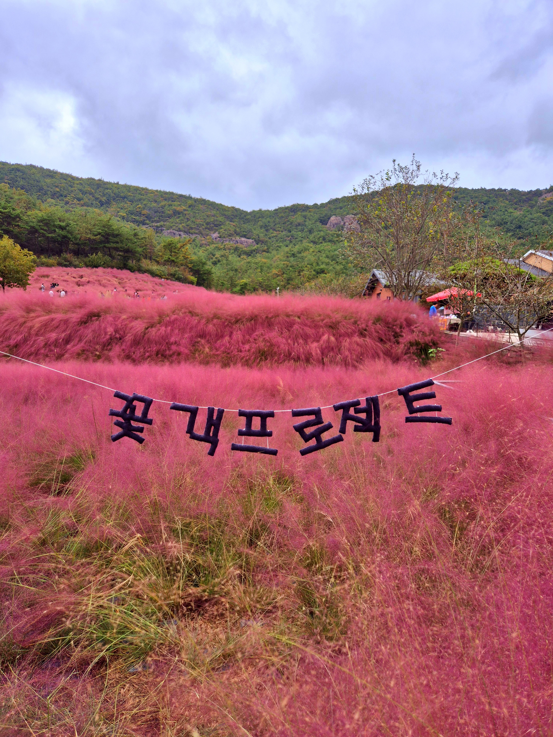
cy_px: 368
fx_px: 490
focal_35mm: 23
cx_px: 276
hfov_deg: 58.9
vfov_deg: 73.9
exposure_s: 1/833
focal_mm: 5.4
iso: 25
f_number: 1.8
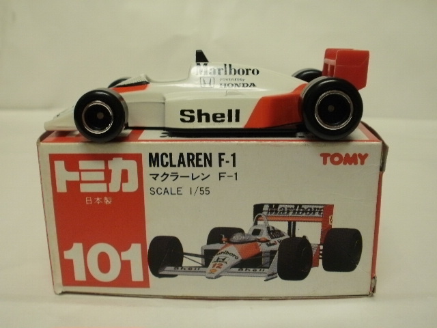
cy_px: 164
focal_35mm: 44
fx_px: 555
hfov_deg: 42.9
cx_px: 218
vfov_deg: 32.9
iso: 125
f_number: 4
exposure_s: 1/13
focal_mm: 7.7
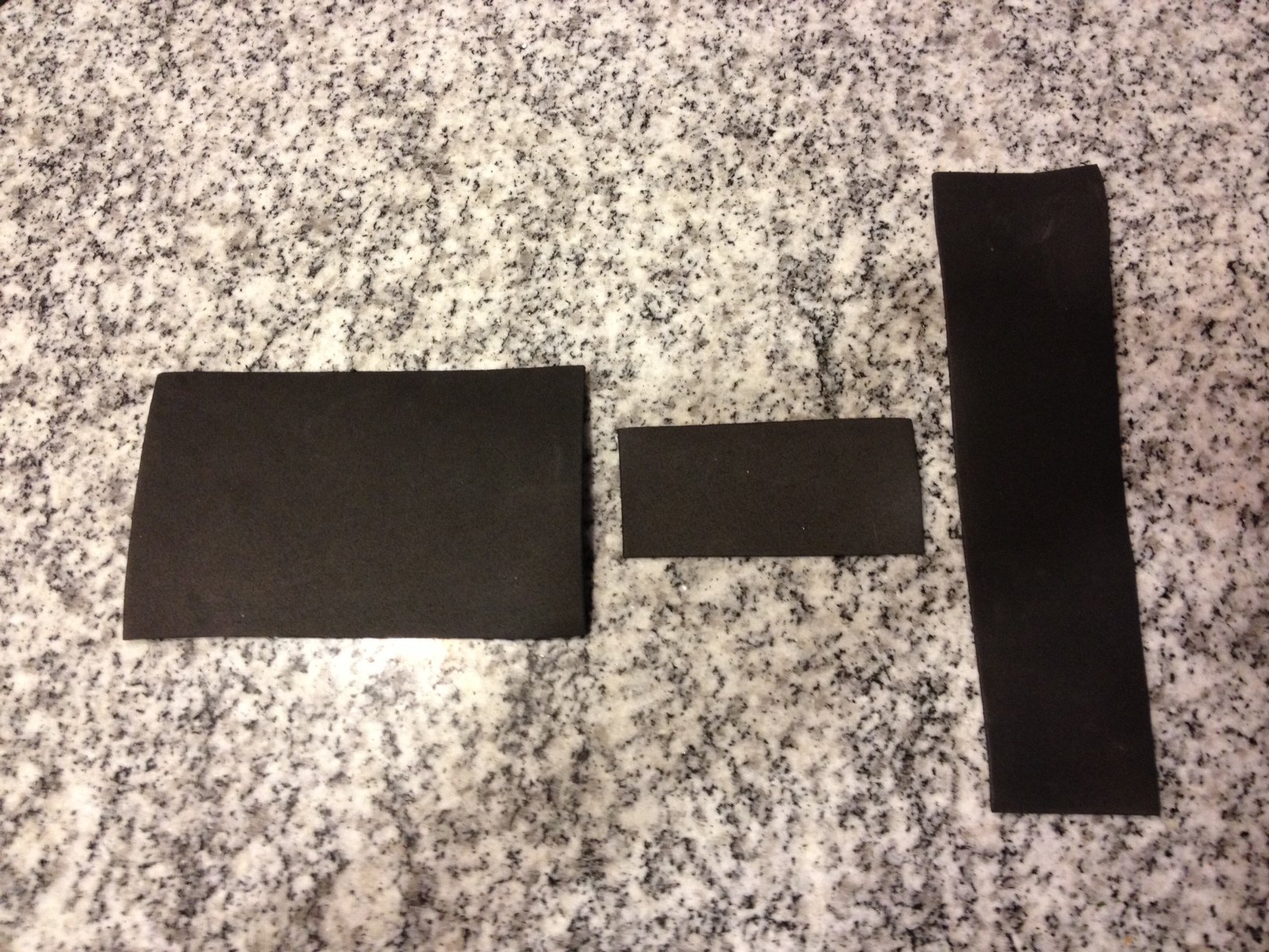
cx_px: 634
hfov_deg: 52.6
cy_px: 476
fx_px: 1283
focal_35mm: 35
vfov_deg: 40.7
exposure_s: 1/20
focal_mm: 4.28
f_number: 2.4
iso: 125
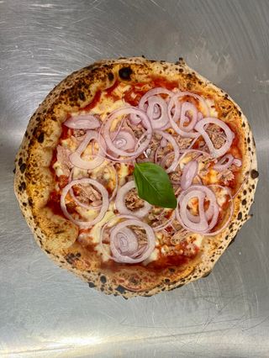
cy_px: 179
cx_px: 134
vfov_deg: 67.3
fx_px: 269
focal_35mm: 26
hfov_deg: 53.1
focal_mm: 5.7
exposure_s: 1/100
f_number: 1.5
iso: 80
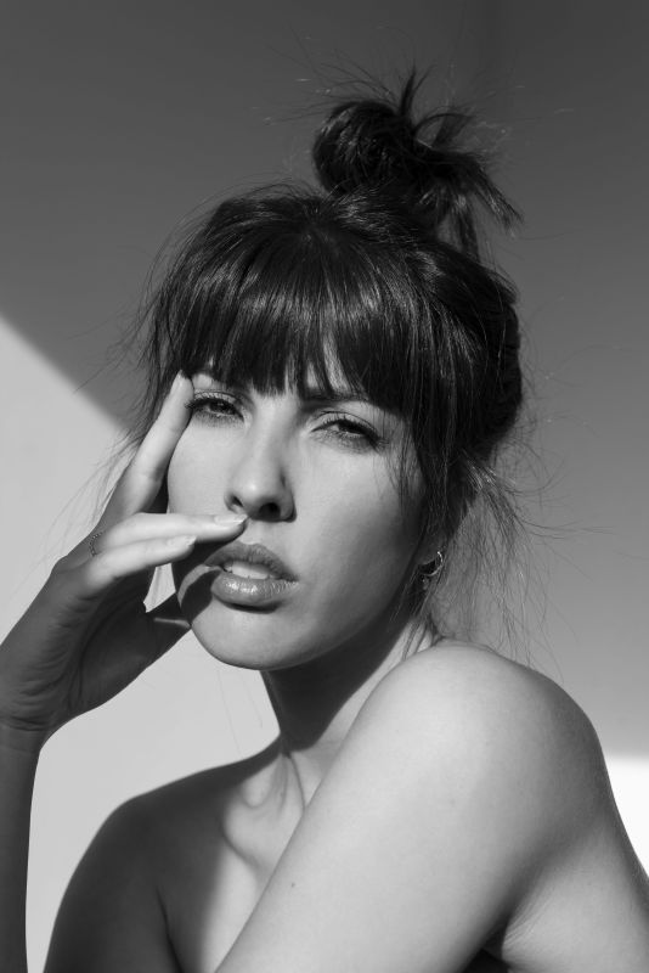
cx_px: 324
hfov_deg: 27.0
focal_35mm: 50
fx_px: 1351
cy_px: 486
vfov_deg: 39.6
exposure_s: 1/320
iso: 160
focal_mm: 50
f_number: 5.6
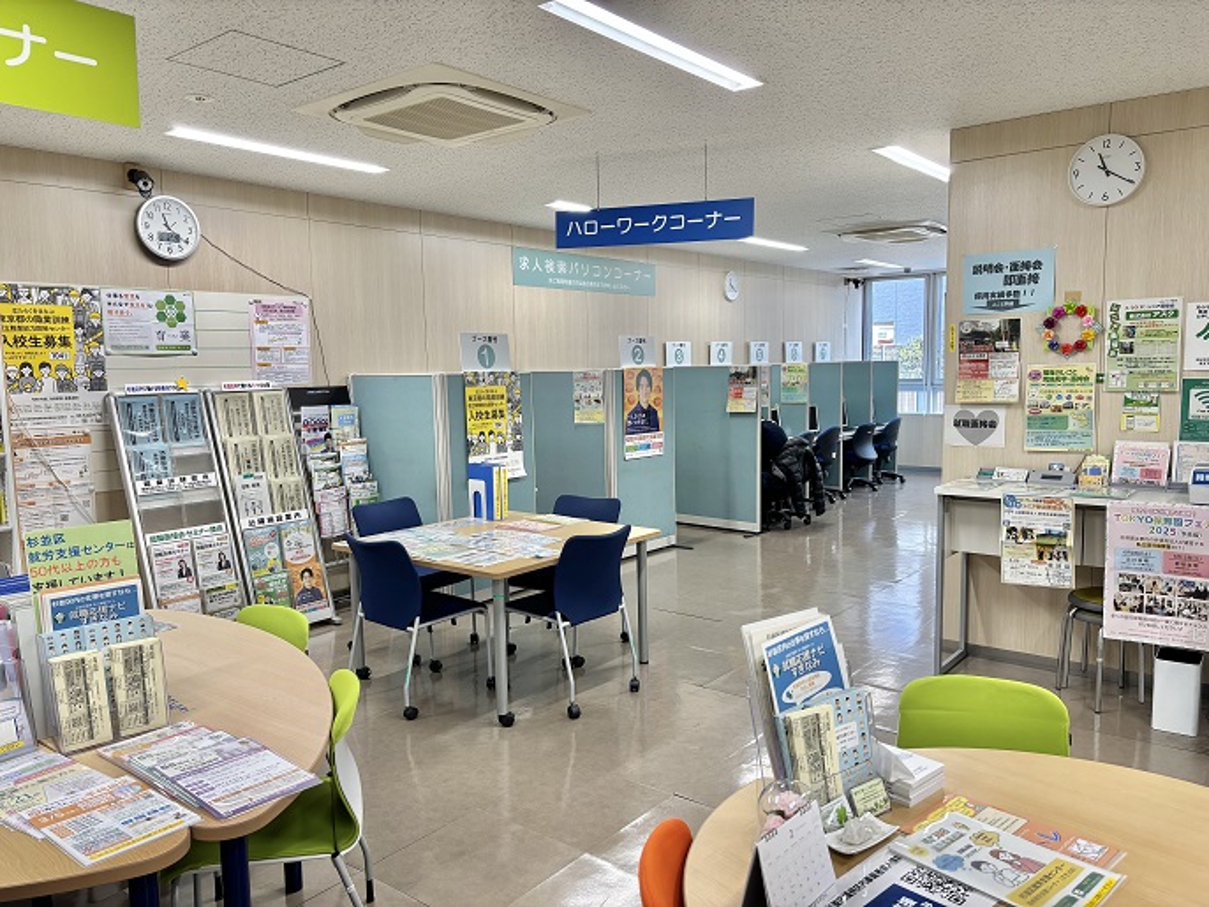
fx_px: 908
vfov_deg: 53.1
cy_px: 454
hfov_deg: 67.3
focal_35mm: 26
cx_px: 604
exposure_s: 1/100
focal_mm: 5.96
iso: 64
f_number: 1.6
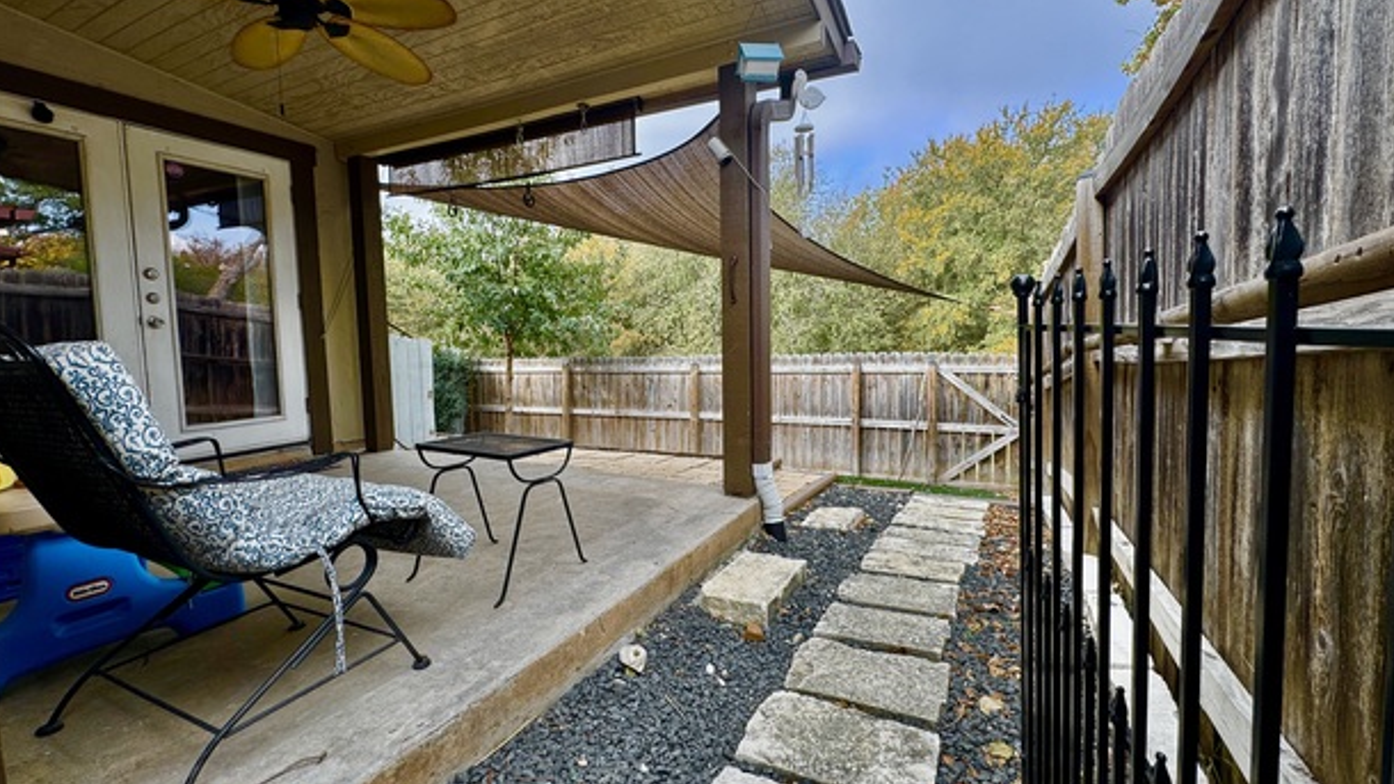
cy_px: 384
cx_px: 702
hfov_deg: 99.4
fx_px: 591
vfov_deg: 67.1
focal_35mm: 16
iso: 40
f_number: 2.2
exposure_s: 1/321
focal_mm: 2.22
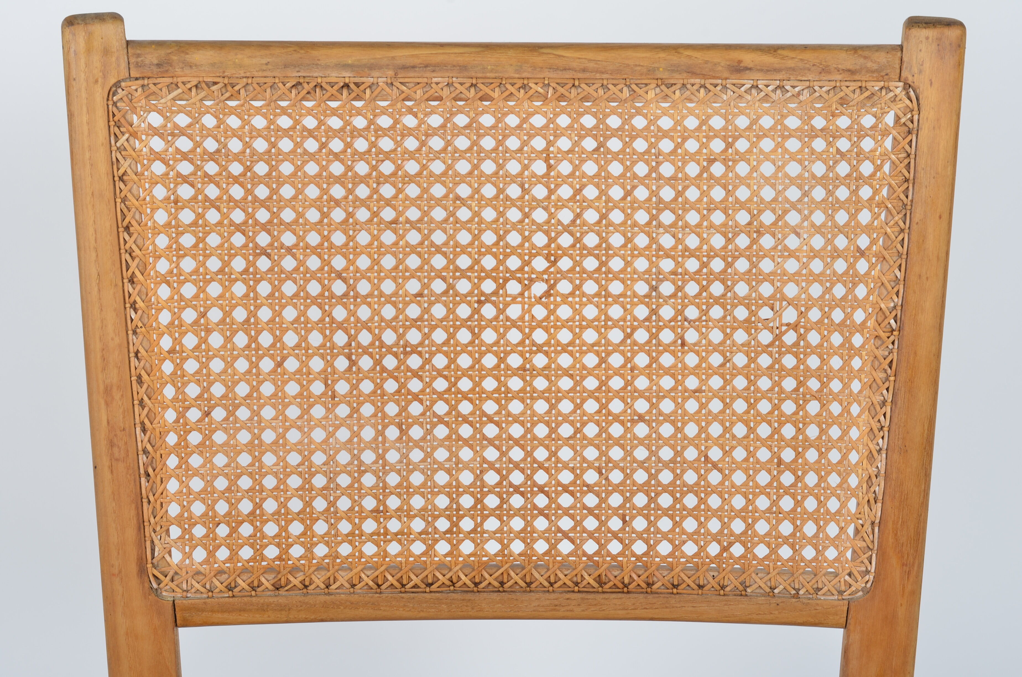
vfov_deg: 18.1
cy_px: 338
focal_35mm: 75
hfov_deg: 27.0
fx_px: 2125
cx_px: 511
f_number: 11
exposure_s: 1/125
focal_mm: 50
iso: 100
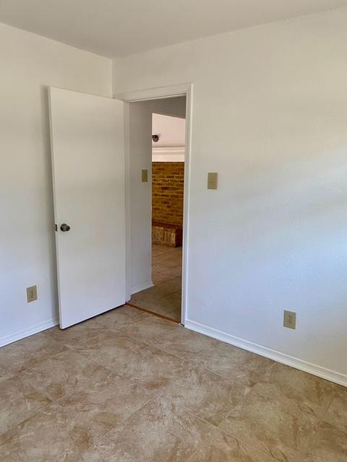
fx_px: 348
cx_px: 174
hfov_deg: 53.1
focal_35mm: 26
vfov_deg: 67.3
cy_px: 231
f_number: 1.8
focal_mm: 4.25
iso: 125
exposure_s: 1/88
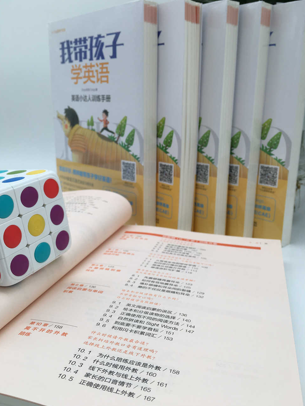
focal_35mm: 30
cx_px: 151
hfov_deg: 46.8
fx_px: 352
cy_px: 199
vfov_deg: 60.0
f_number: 2.2
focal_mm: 4.15
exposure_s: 1/292
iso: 25
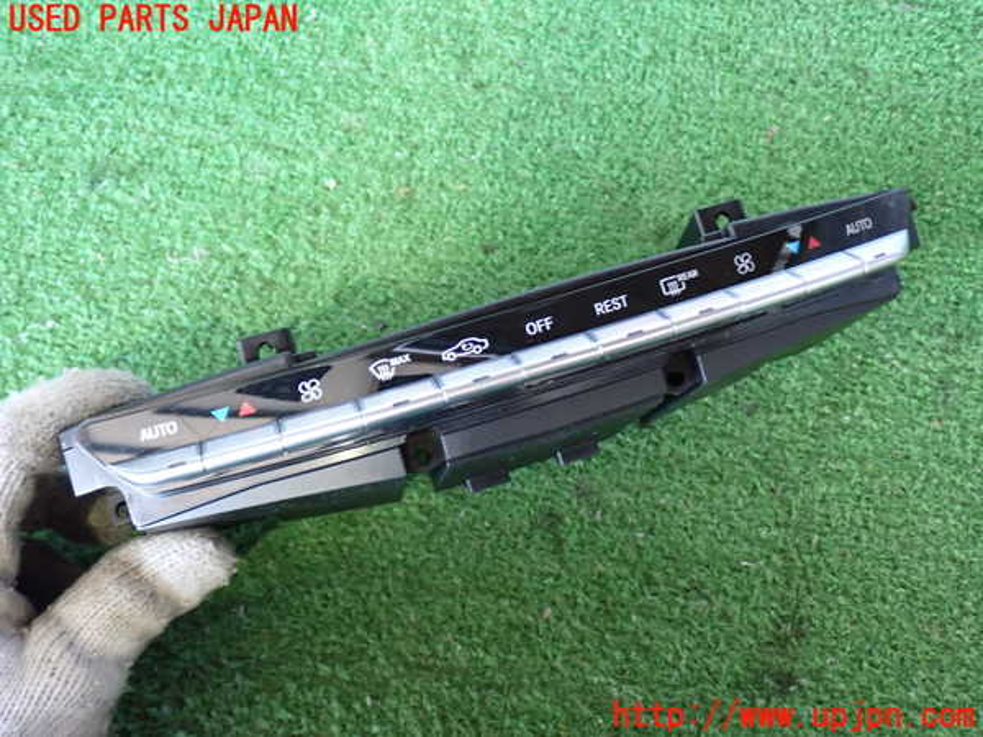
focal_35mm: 38
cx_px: 492
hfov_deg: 49.0
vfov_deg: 37.7
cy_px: 368
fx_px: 1079
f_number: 2.7
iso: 640
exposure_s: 1/40
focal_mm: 6.83
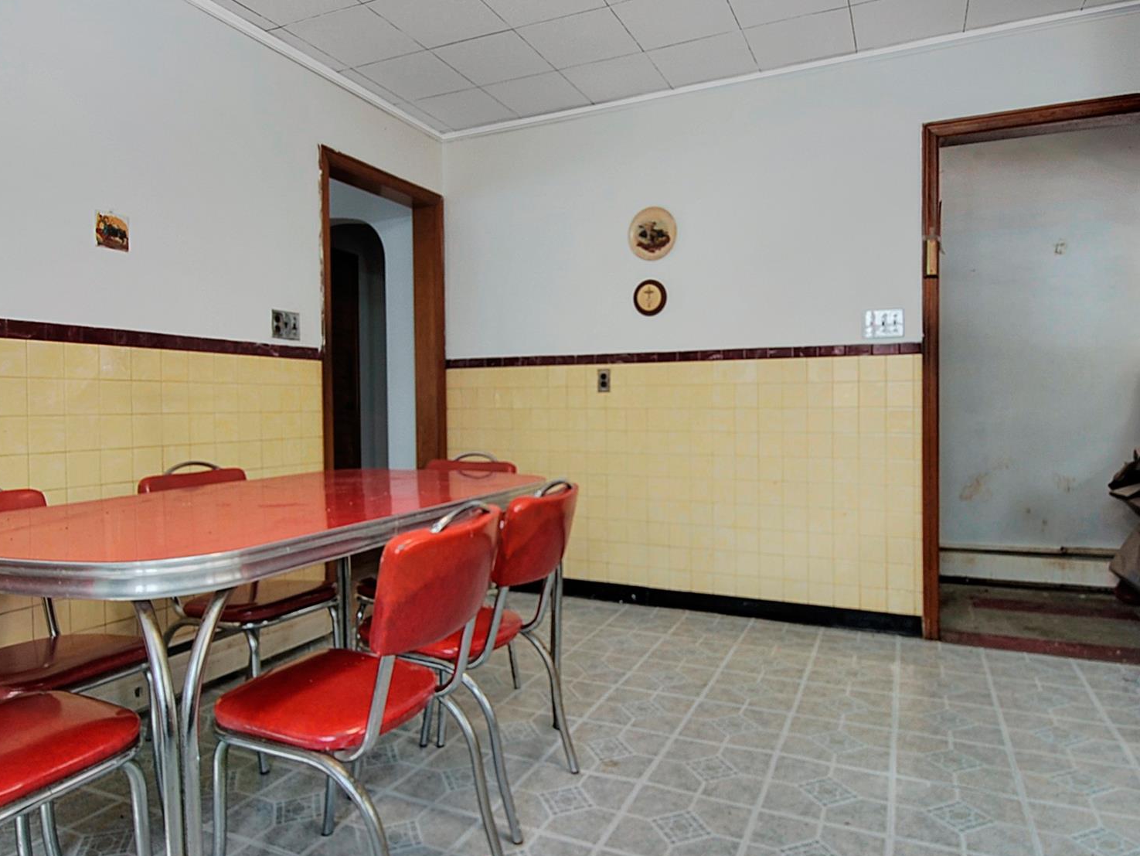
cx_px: 497
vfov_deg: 65.8
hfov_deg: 81.3
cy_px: 378
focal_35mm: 20
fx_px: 659
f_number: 14
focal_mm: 10
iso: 200
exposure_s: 1/15
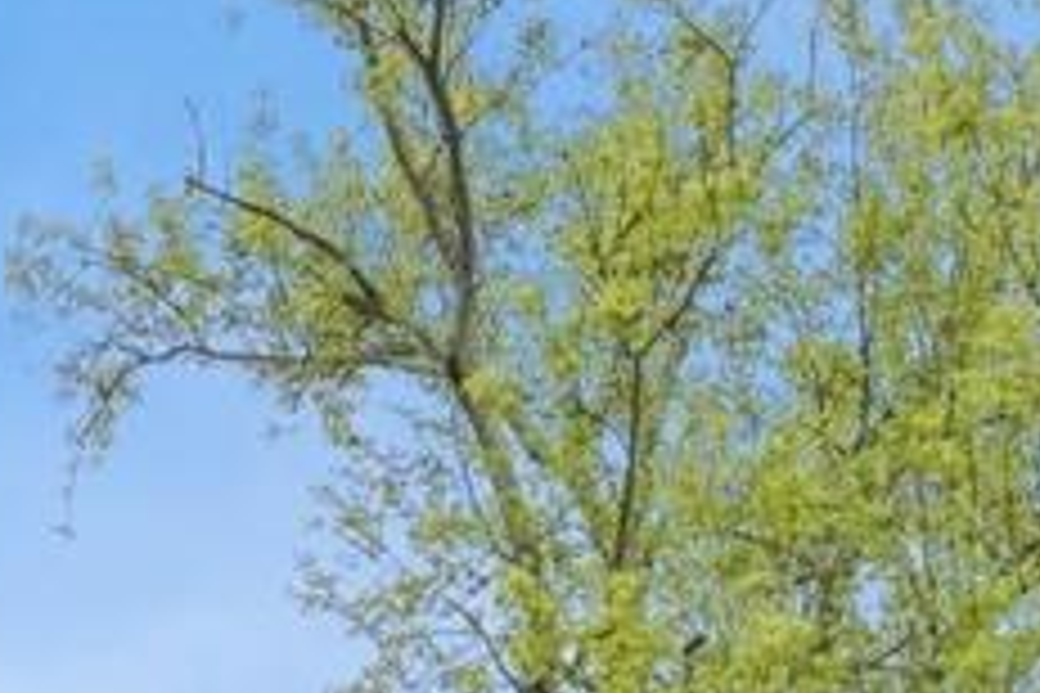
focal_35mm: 104
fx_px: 3004
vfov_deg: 10.5
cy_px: 1876
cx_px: -68
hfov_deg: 18.9
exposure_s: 1/100
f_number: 14
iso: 640
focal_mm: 15
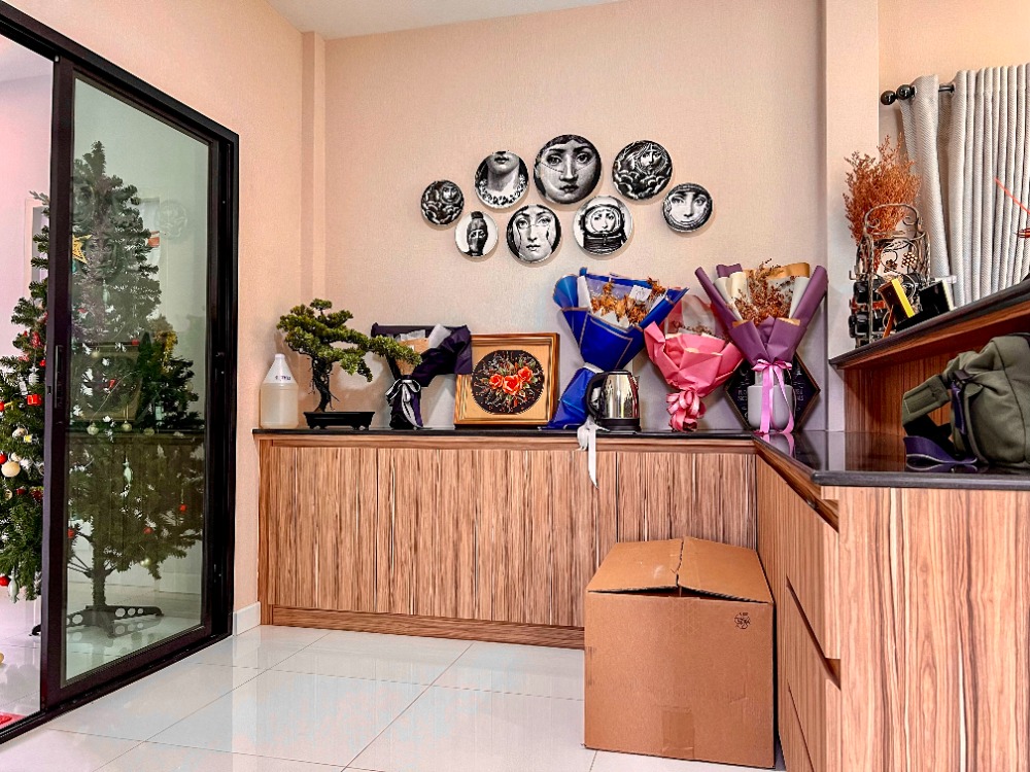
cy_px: 386
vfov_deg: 53.1
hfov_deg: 67.3
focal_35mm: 26
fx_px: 774
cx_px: 515
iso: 125
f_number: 1.5
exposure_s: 1/92
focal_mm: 5.7
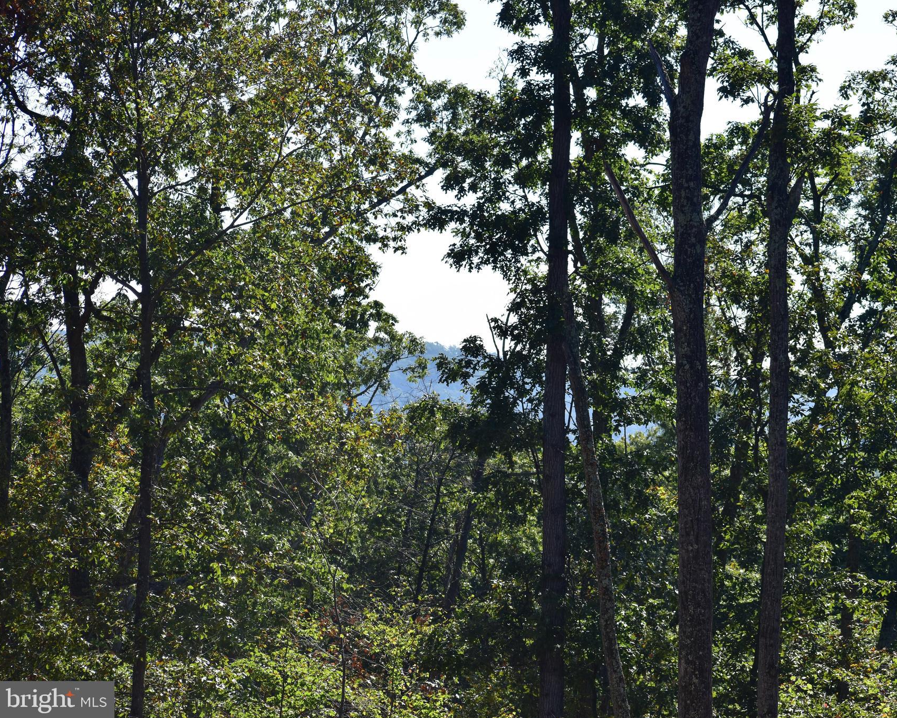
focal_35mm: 122
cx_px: 537
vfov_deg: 12.6
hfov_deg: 15.8
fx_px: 3239
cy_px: 360
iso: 200
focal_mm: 72
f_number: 6.3
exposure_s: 1/800
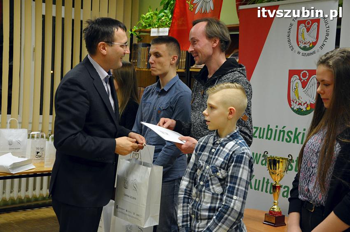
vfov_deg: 22.6
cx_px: 175
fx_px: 583
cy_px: 116
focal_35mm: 60
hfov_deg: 33.4
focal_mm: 40
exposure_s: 1/100
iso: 2000
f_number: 5
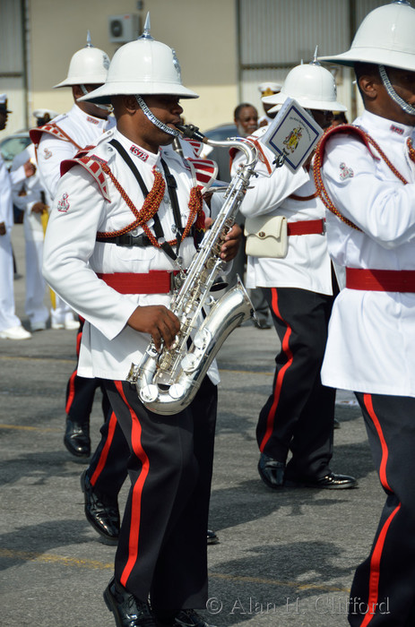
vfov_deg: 14.4
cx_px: 208
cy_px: 314
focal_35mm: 142
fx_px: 2477
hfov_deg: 9.6
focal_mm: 95
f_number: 5.3
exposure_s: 1/800
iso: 100
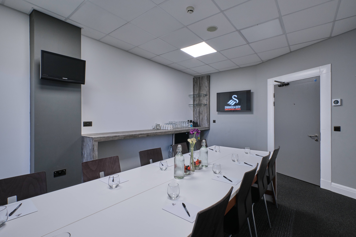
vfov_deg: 77.3
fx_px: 148
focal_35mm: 15
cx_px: 178
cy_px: 118
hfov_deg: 100.4
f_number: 9
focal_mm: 10
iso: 160
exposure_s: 1/8
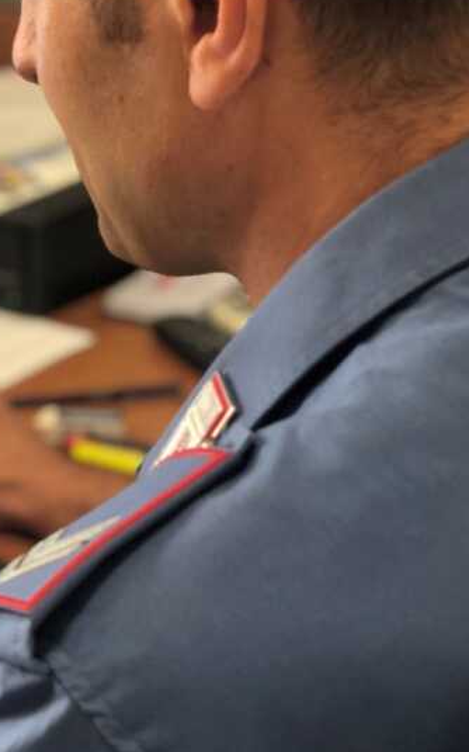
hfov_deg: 12.2
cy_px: 350
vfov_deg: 20.2
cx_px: -174
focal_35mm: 103
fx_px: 2108
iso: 100
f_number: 2.4
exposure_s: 1/33
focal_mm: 6
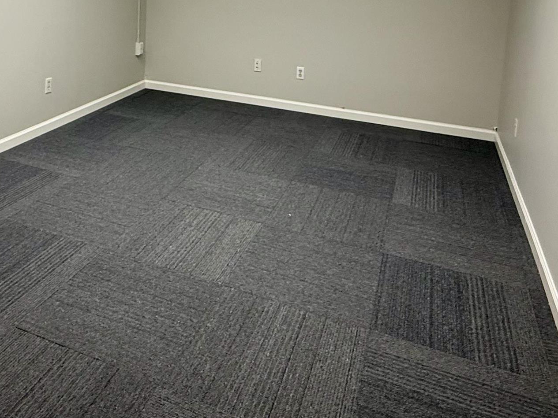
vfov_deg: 38.1
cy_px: 19
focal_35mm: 34
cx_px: 194
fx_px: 548
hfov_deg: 53.1
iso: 200
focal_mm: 2.22
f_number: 2.2
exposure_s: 1/120
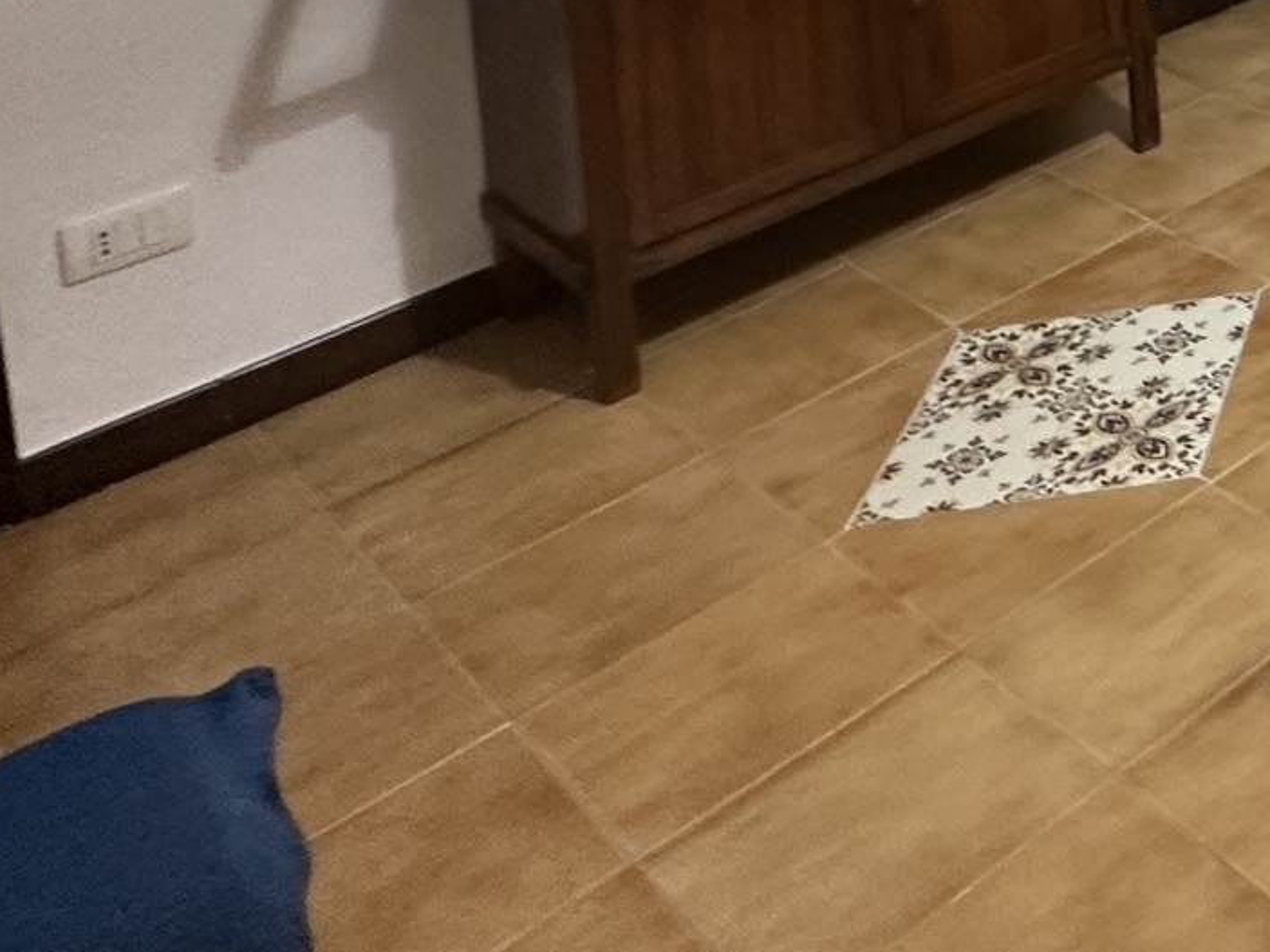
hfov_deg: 25.9
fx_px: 1871
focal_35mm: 51
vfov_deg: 21.7
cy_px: -625
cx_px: 1978
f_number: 2.2
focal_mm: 2.22
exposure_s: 1/50
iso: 250
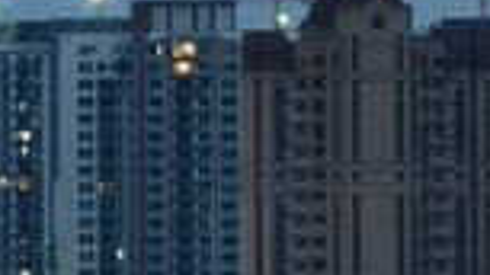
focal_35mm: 672
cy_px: -21
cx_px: -1236
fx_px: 8730
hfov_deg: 3.1
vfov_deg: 1.8
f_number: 11
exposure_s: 8
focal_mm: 82
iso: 100
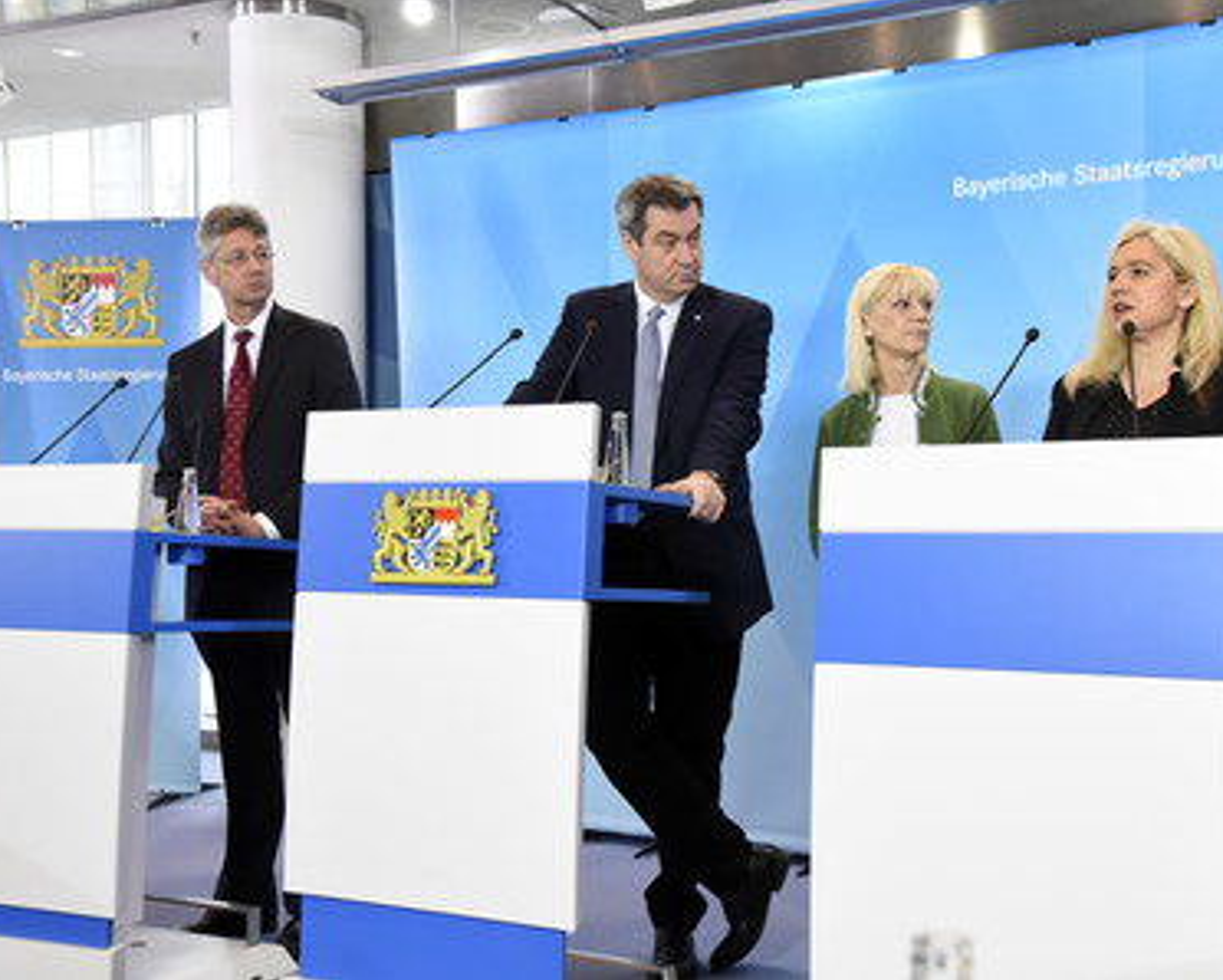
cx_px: 715
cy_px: 490
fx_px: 1811
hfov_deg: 37.2
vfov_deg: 30.3
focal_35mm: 50
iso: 3200
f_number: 6.3
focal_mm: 44
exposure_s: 1/100
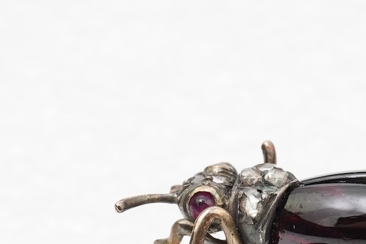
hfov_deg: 14.9
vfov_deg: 10.0
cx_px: 249
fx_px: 1393
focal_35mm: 137
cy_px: 218
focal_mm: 30
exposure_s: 1/125
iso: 640
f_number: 18
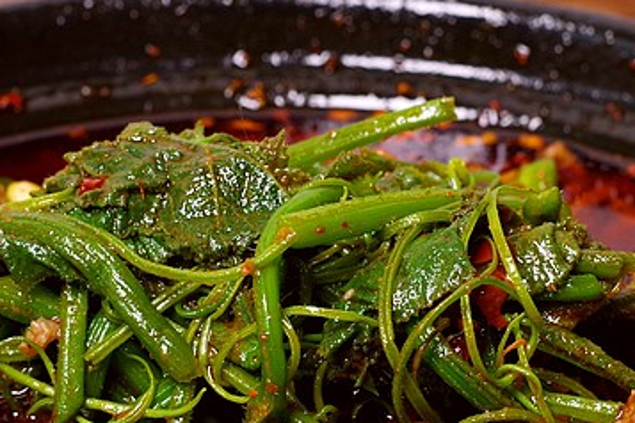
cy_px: 236
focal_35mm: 154
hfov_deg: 13.3
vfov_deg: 8.9
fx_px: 2716
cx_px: 277
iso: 400
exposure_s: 1/30
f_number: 7.1
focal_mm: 43
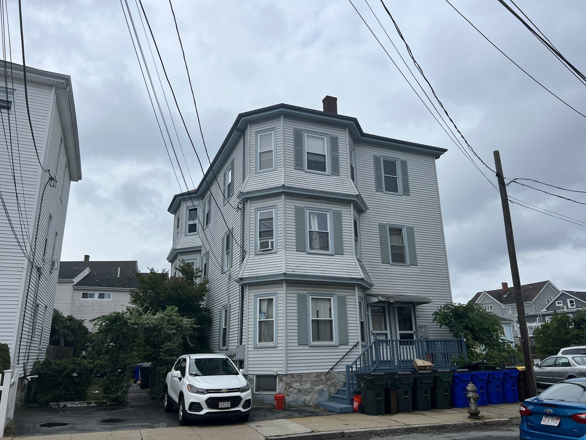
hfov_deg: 67.3
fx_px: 440
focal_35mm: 26
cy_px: 220
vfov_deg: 53.1
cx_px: 293
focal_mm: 5.7
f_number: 1.5
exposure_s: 1/8696
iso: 50
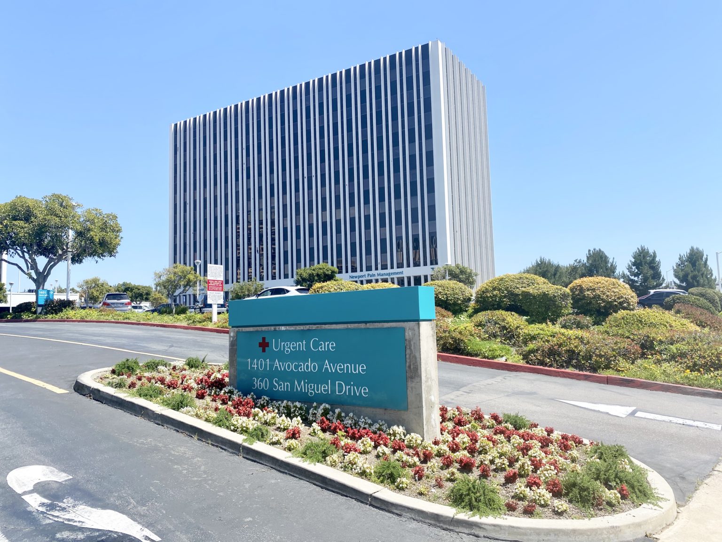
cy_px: 271
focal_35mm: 26
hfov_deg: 67.3
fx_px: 542
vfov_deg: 53.1
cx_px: 361
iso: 32
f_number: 1.8
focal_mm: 4.25
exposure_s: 1/2315
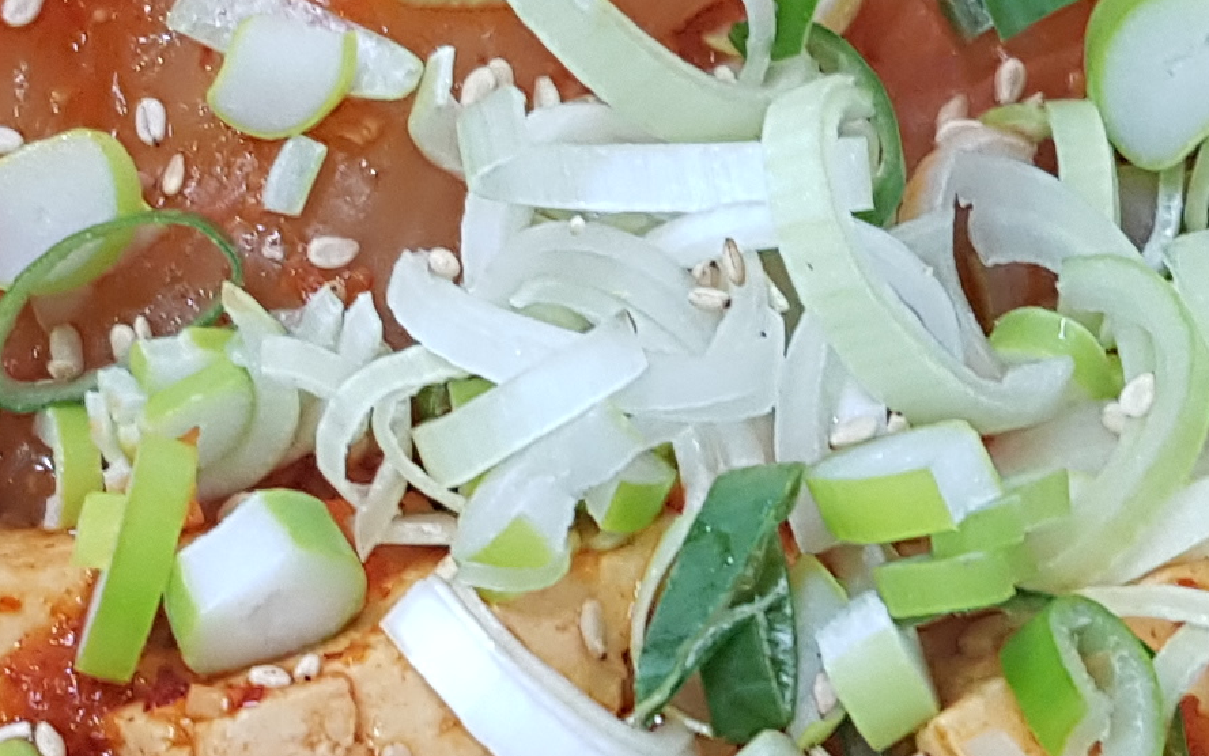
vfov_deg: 10.3
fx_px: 4119
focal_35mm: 125
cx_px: 891
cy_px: 929
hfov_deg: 16.6
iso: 160
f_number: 1.7
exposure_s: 1/40
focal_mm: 4.2
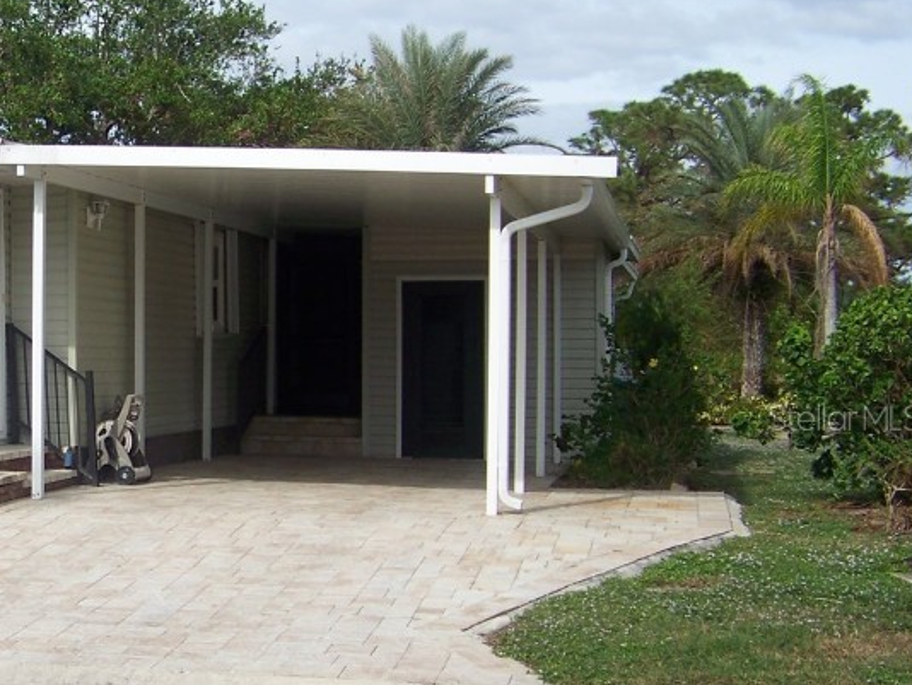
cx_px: 55
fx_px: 1819
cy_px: 417
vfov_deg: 21.3
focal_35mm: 69
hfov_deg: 27.0
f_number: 2.8
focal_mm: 5.85
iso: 64
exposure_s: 1/800
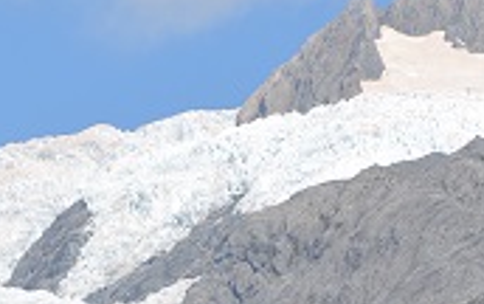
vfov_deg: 2.3
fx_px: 7621
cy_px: 322
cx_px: 281
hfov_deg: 3.6
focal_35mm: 577
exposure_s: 1/320
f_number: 9
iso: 100
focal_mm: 130
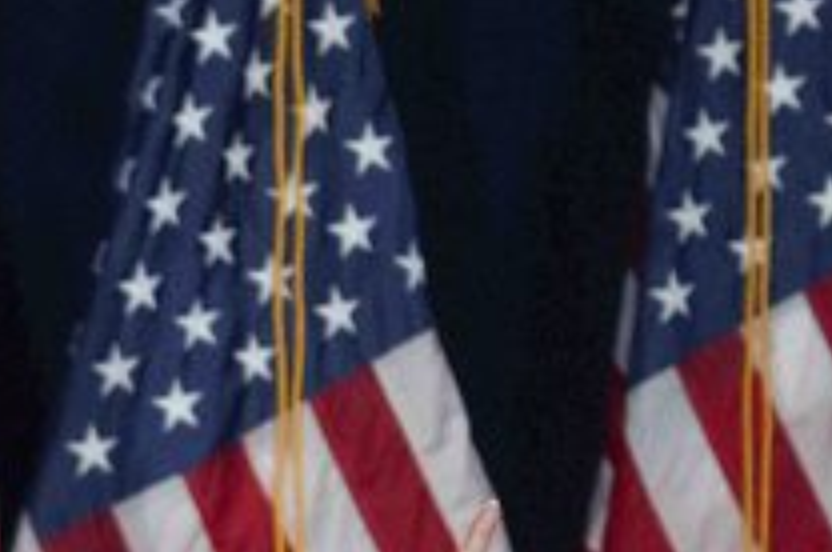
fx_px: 28221
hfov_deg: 1.7
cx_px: -168
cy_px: 962
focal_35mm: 1223
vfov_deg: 1.1
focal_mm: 248
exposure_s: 1/400
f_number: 5.6
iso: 6400
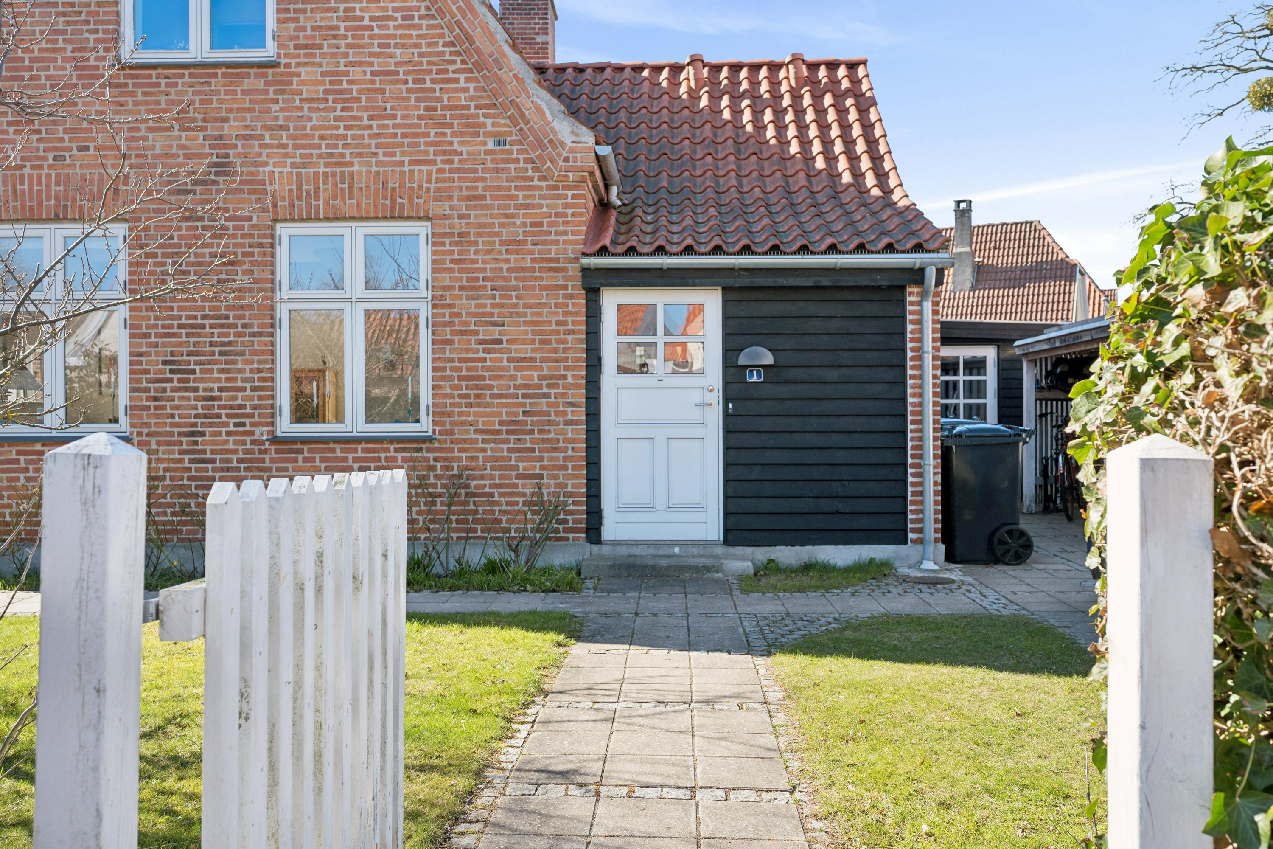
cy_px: 424
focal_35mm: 30
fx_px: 1061
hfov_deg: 61.9
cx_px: 636
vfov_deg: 43.6
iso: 160
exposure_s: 1/250
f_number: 6.3
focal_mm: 30
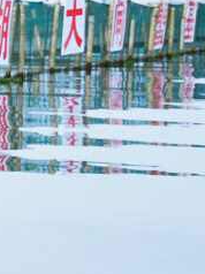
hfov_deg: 6.7
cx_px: -698
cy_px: 74
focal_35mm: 157
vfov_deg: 12.6
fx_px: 1242
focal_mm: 24
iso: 100
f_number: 4
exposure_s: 1/200
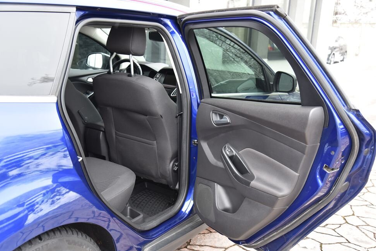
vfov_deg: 33.4
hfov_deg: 48.4
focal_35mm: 40
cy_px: 129
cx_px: 192
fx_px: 418
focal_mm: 38
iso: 500
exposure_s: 1/80
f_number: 4.5
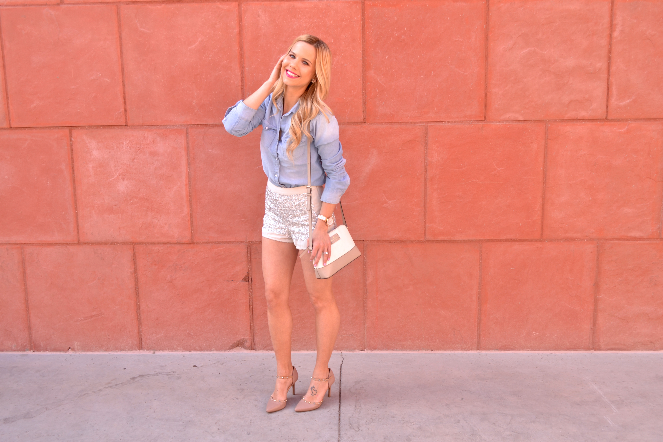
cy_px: 221
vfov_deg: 40.0
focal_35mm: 33
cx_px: 332
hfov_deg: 57.2
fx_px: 608
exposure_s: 1/125
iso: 200
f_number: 5.6
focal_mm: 22
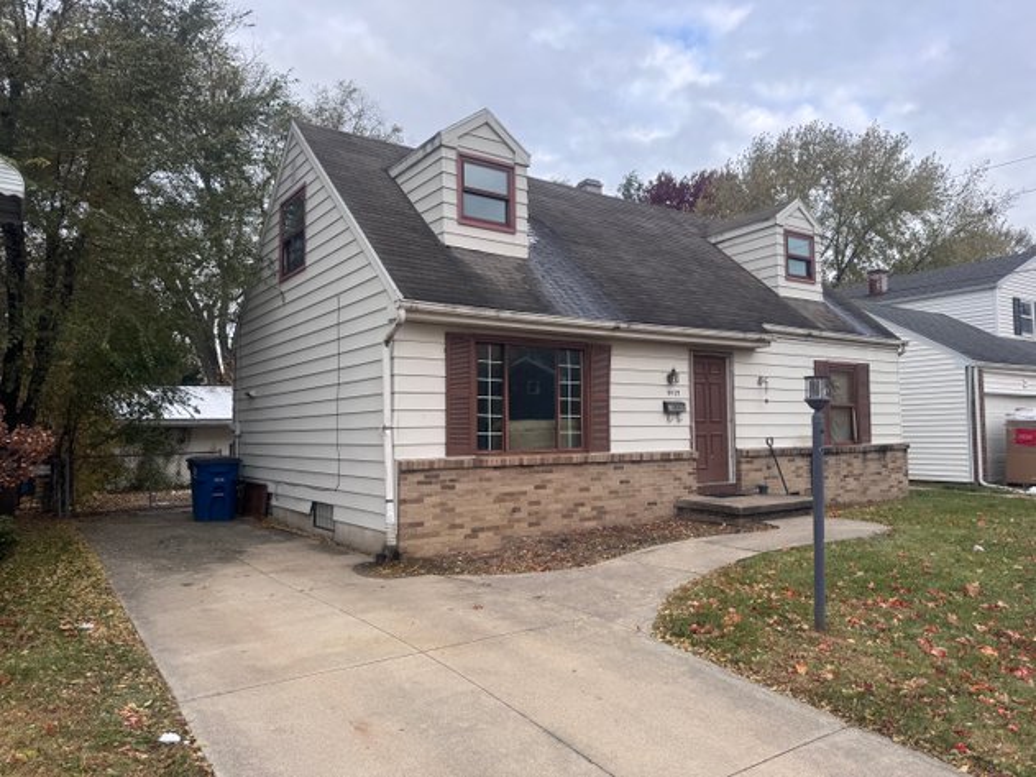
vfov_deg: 56.8
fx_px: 718
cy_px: 388
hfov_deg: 71.6
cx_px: 518
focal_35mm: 24
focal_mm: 6.76
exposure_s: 1/966
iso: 80
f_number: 1.78
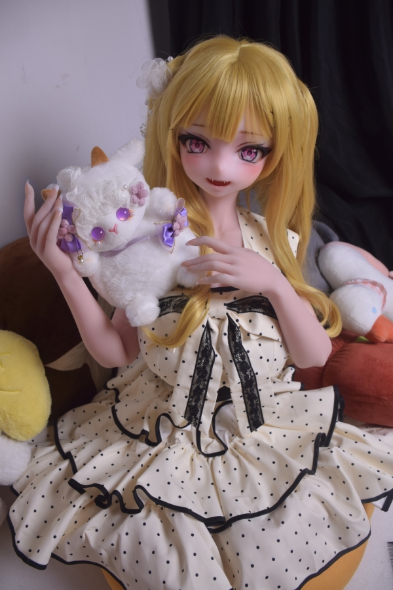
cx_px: 196
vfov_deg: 61.9
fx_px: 491
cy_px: 295
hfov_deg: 43.6
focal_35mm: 30
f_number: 3.5
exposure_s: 1/45
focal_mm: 20
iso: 100
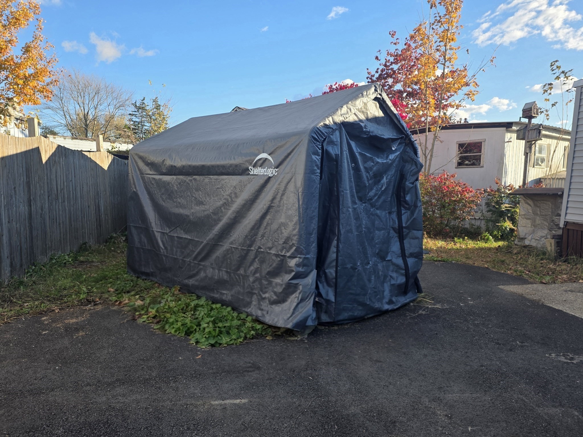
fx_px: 387
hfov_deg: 73.9
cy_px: 218
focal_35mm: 23
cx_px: 292
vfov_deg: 58.9
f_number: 1.7
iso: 80
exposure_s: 1/2000
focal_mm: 6.25
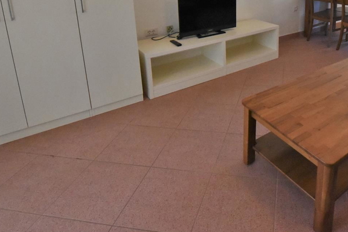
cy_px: 17
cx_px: 257
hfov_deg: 62.1
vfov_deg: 42.0
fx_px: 271
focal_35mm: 28
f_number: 11
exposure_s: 1/250
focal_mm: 14
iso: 6400
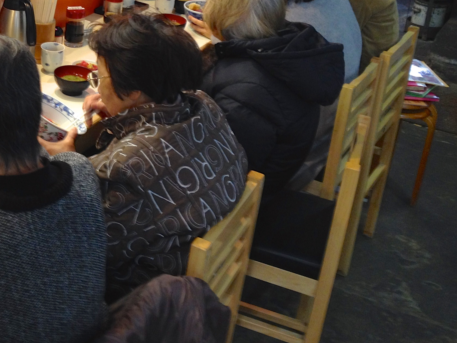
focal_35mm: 68
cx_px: 26
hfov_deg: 27.3
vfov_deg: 21.0
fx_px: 898
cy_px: 16
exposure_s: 1/20
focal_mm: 4.28
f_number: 2.4
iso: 80
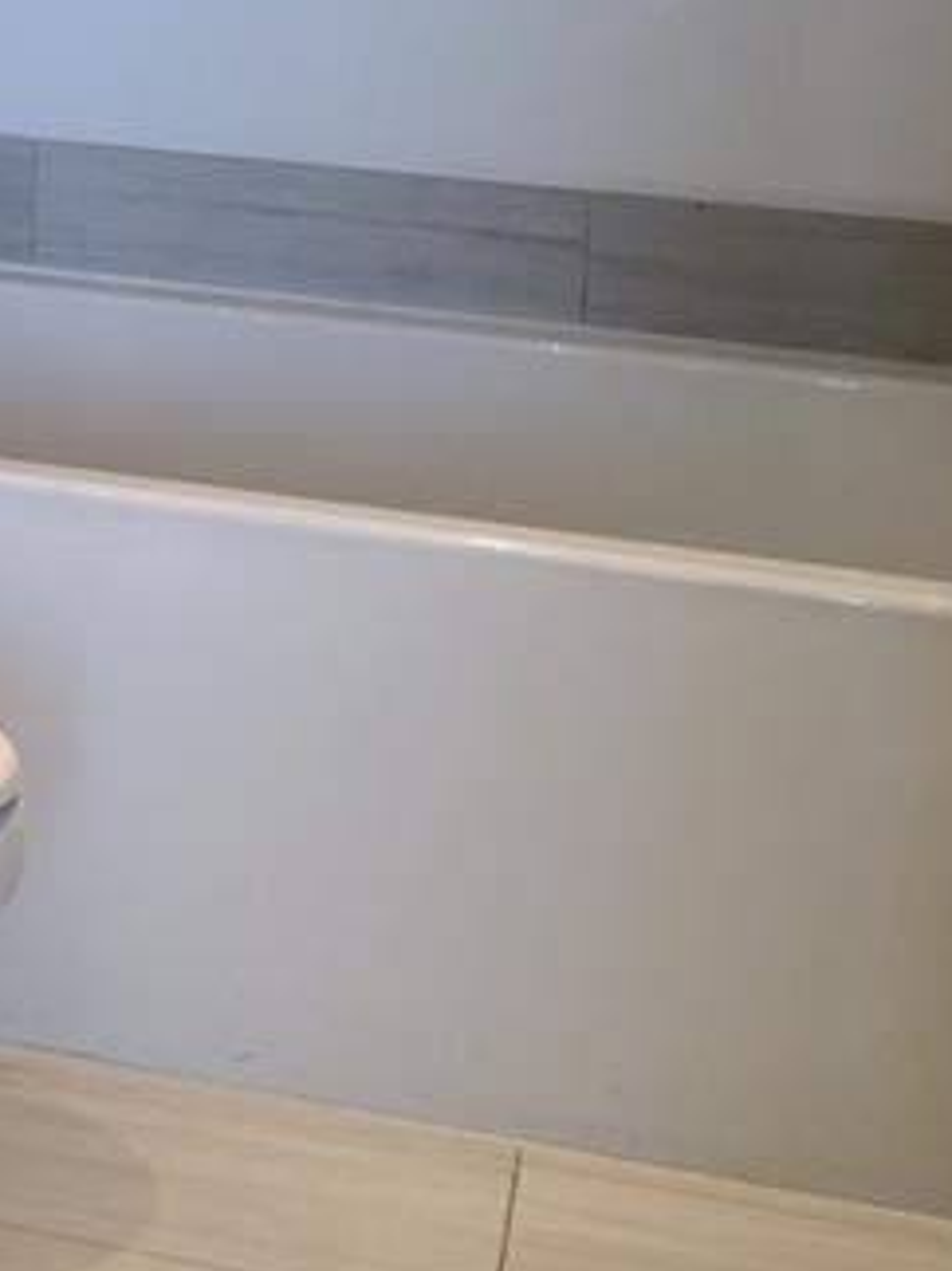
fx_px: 3816
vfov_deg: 17.8
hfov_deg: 13.3
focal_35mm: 104
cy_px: -323
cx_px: -566
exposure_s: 1/60
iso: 100
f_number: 2
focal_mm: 5.9
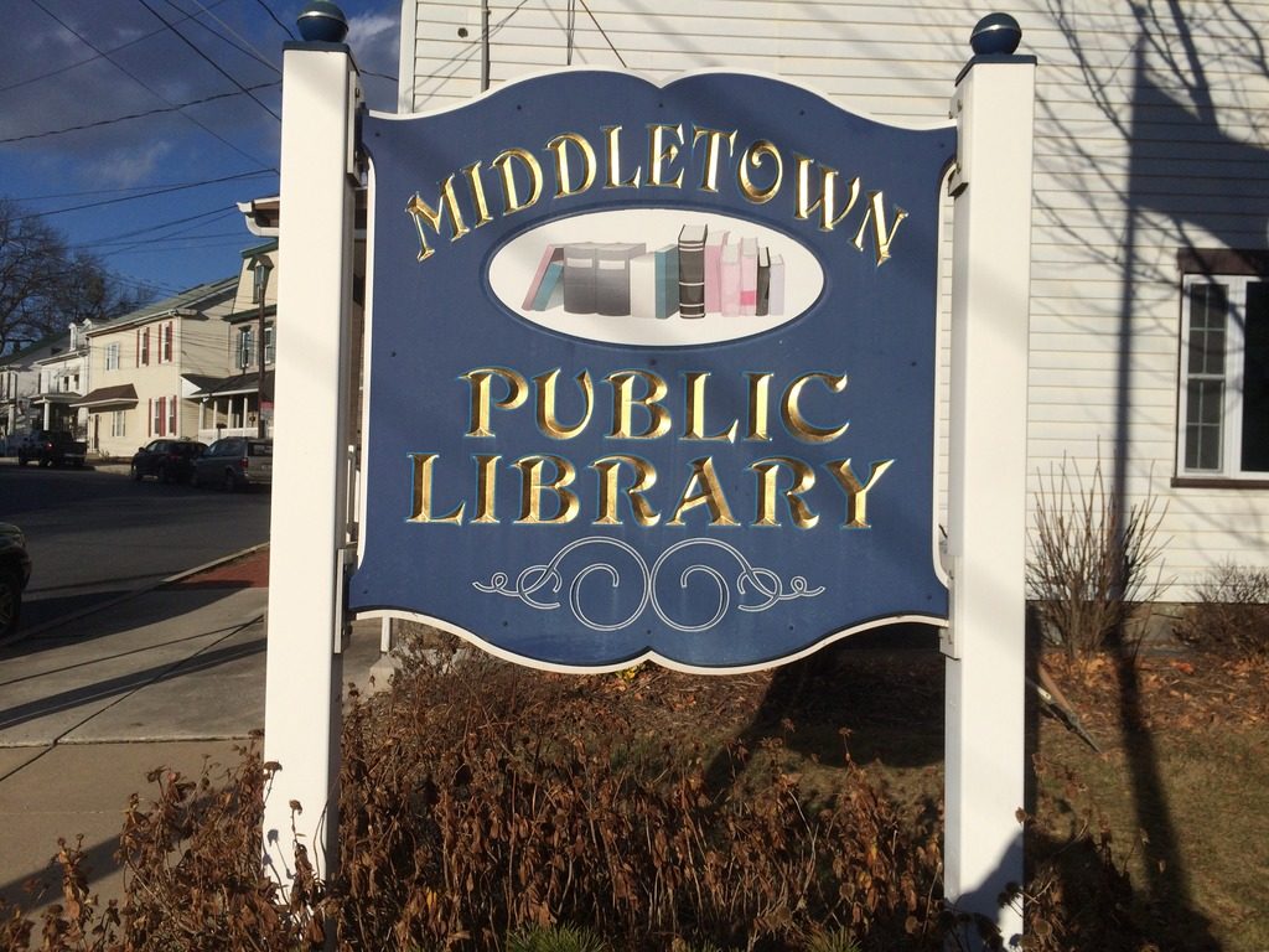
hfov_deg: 61.7
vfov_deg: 48.2
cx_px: 634
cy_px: 476
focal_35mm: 29
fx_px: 1063
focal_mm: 4.15
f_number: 2.2
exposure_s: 1/5882
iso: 32
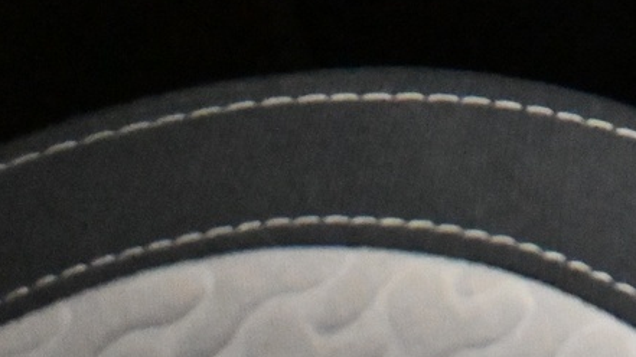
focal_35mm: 150
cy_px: -371
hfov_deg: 13.2
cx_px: 1067
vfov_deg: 7.7
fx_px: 2529
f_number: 4.5
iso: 12800
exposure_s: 1/60
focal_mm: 26
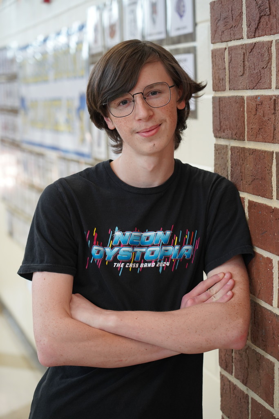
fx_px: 976
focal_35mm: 84
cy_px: 210
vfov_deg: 24.2
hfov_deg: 16.3
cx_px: 140
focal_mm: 84
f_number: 4
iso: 1600
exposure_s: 1/160
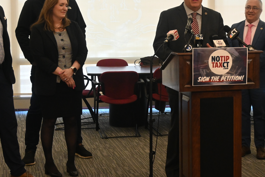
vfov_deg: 16.7
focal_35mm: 82
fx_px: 602
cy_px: 67
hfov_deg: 24.6
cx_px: 187
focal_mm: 33
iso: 2800
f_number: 5
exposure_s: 1/125
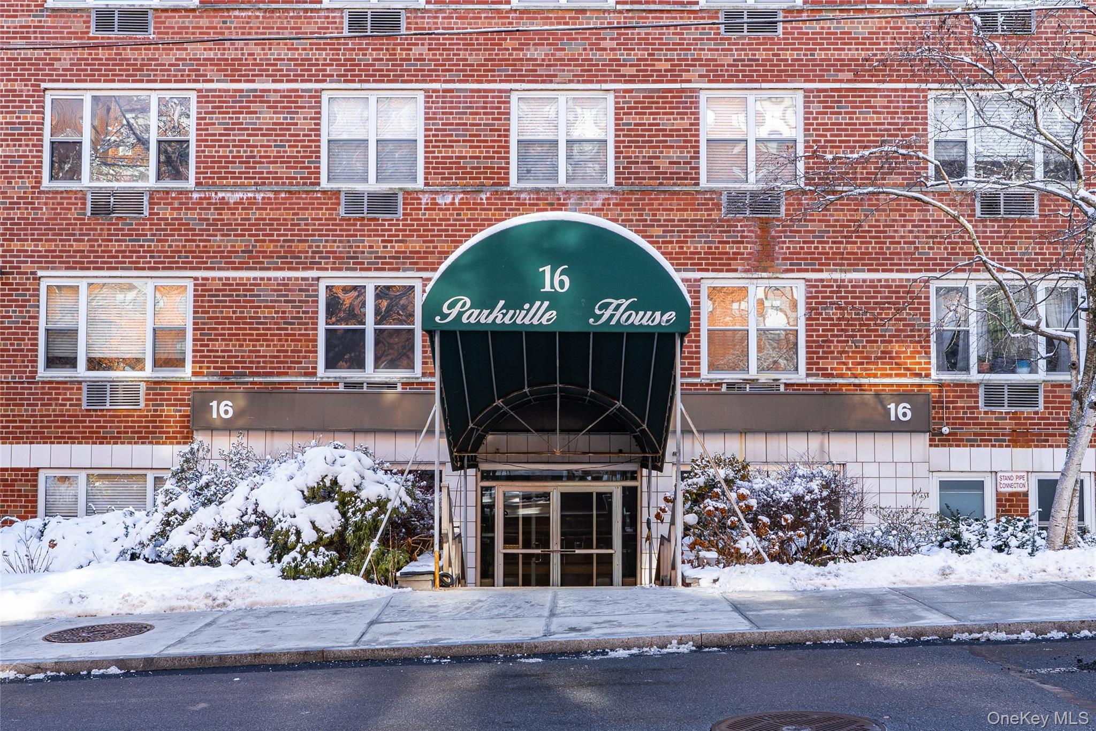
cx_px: 548
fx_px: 1278
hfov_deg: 46.4
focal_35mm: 42
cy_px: 366
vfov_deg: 31.9
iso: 500
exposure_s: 1/125
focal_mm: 28
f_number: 8
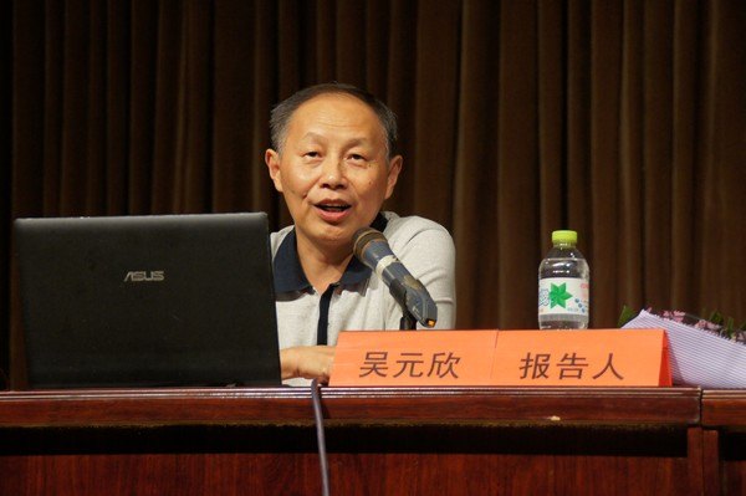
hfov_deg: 17.1
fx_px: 2485
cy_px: 248
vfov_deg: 11.4
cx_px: 373
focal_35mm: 120
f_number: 5.6
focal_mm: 80
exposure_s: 1/125
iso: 1000
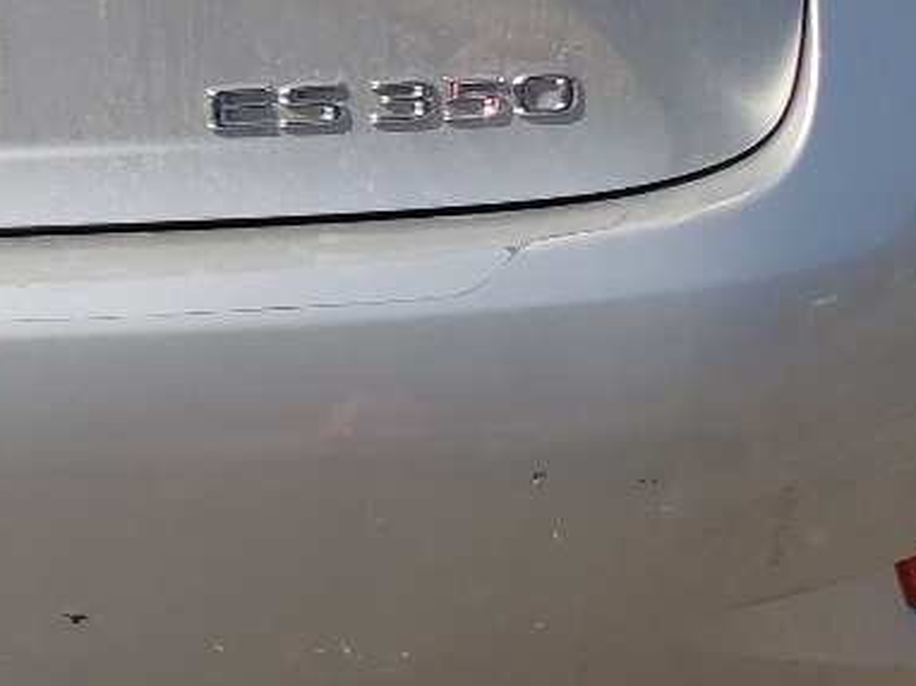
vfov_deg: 13.4
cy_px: 38
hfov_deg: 16.5
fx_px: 2883
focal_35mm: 109
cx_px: -448
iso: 50
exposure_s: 1/5000
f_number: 1.5
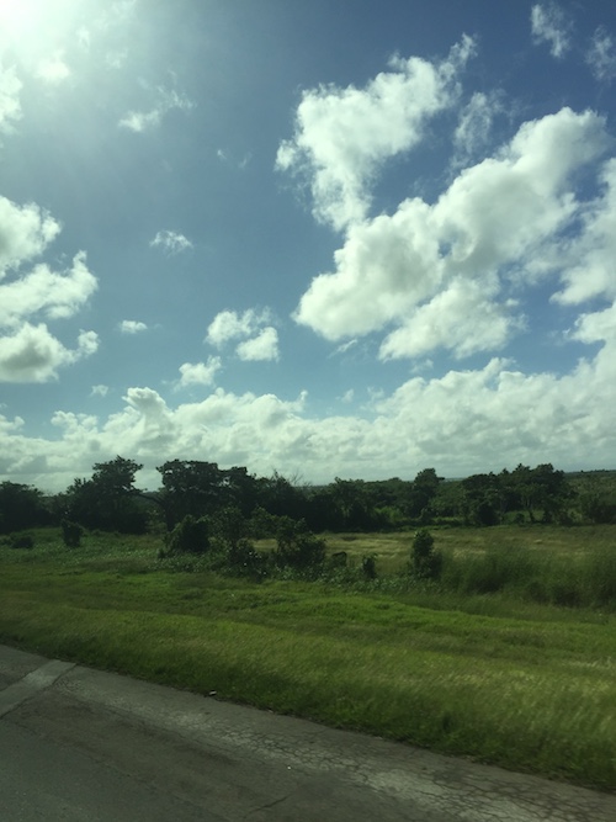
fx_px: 688
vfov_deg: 61.7
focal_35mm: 29
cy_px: 411
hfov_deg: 48.2
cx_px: 308
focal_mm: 4.15
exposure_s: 1/746
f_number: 2.2
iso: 32
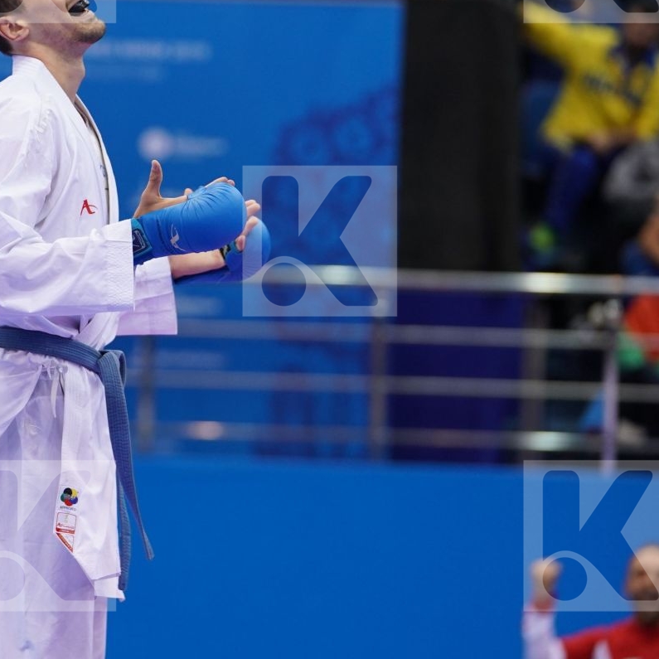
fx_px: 7172
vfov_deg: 5.3
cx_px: 39
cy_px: 241
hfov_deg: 5.3
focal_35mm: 333
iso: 1250
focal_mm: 173
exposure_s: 1/1000
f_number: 2.8
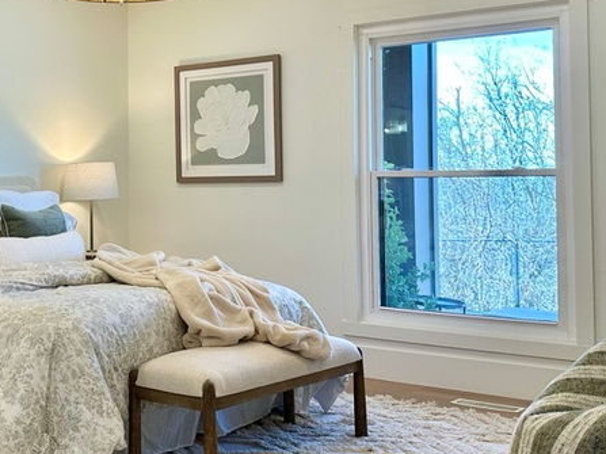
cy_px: 153
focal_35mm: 55
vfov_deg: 26.4
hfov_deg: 33.1
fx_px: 963
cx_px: 56
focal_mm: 6.86
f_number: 1.78
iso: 100
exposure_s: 1/159
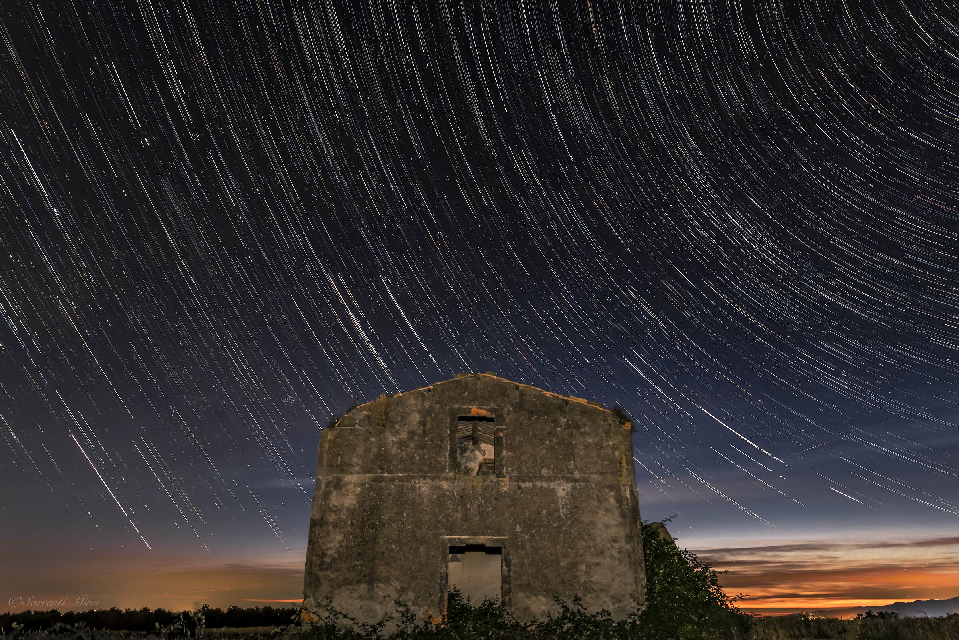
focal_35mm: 24
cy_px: 320
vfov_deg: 53.1
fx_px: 639
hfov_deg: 73.7
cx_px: 480
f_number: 2.8
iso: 1000
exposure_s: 20
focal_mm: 24
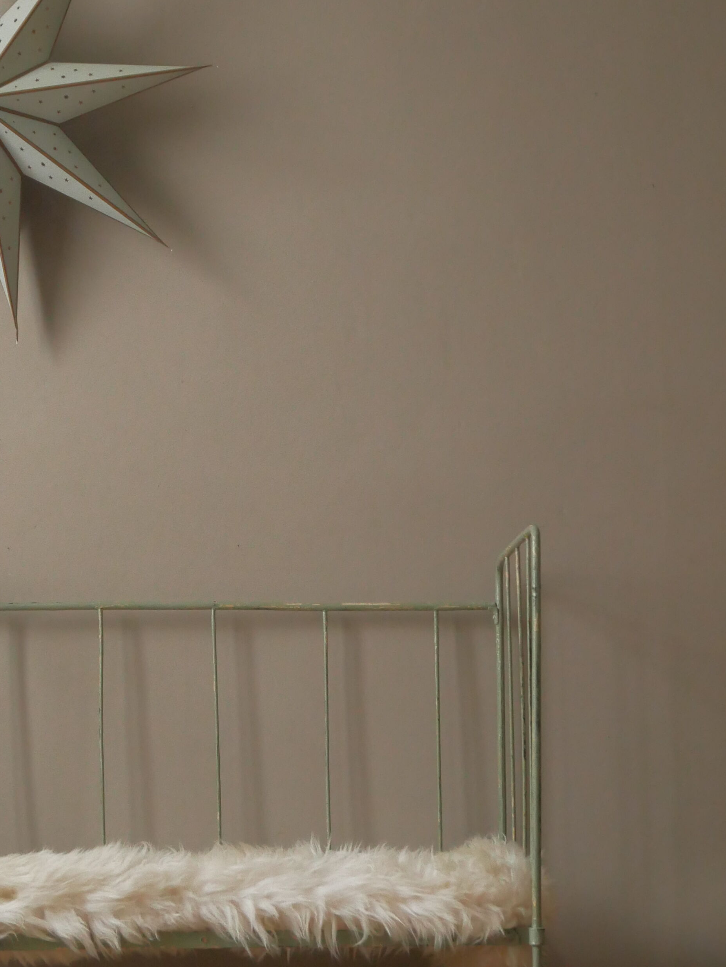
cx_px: 208
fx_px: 2291
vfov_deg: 23.8
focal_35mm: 82
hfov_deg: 17.9
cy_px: 498
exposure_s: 1/60
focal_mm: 22
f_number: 4.8
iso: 1600
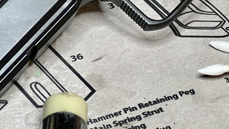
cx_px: 169
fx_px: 1275
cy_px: -70
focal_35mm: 210
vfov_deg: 5.7
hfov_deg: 10.2
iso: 640
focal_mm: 9
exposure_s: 1/60
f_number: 2.8
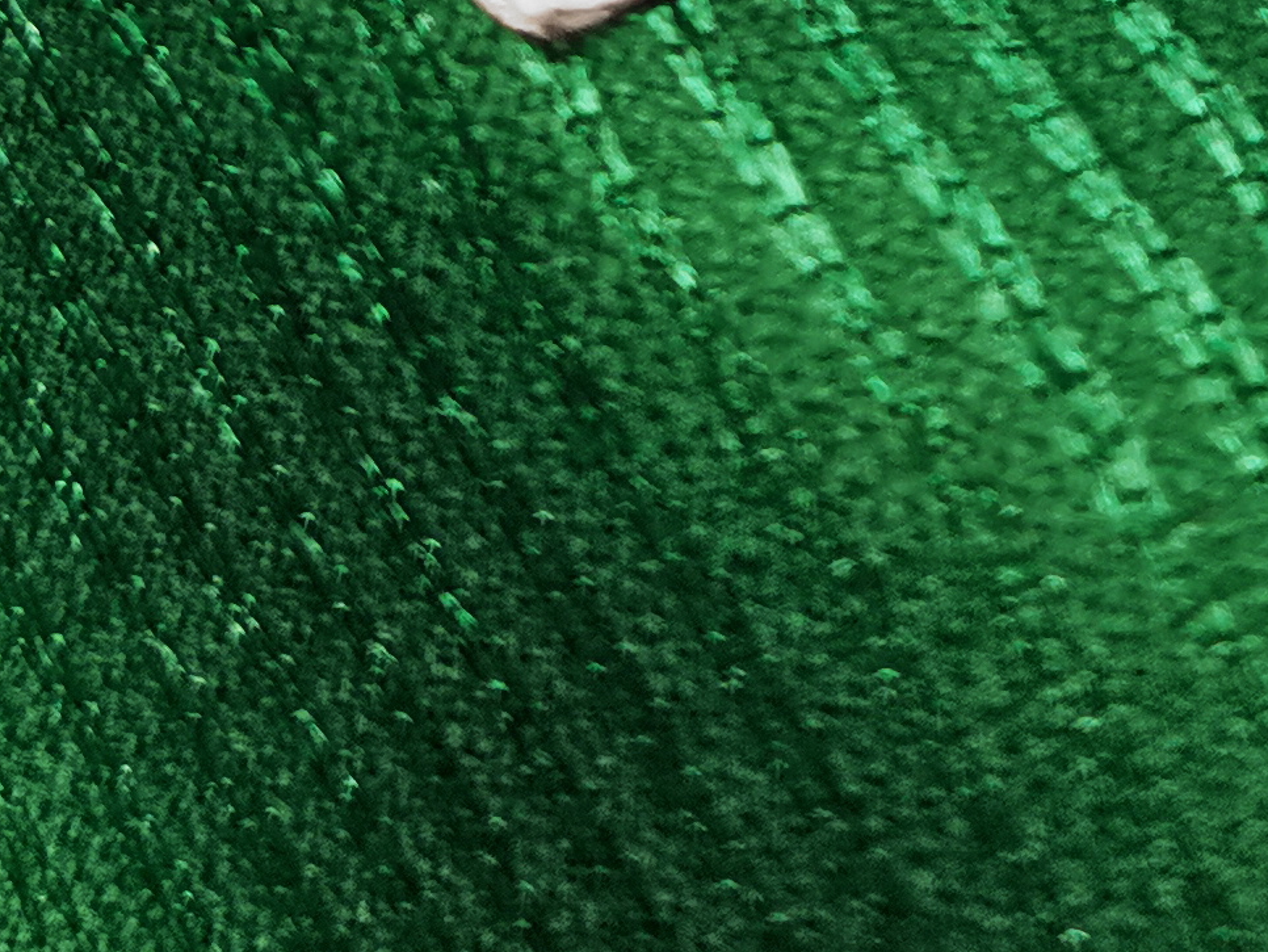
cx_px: 820
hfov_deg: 15.9
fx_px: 4543
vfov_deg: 10.4
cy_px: -1305
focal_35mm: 124
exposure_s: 1/100
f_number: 1.8
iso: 100
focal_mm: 5.58
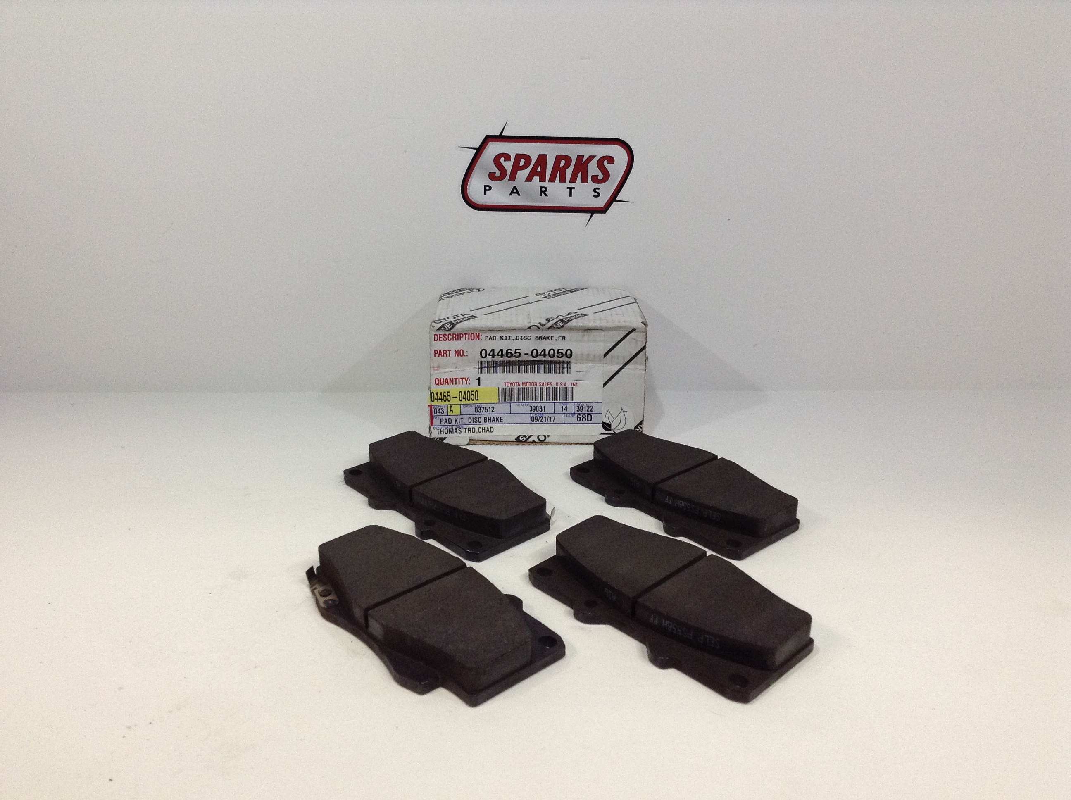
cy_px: 400
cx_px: 536
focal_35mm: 33
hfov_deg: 55.4
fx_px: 1019
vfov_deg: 42.8
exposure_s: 1/24
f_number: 2.4
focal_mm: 3.3
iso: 80
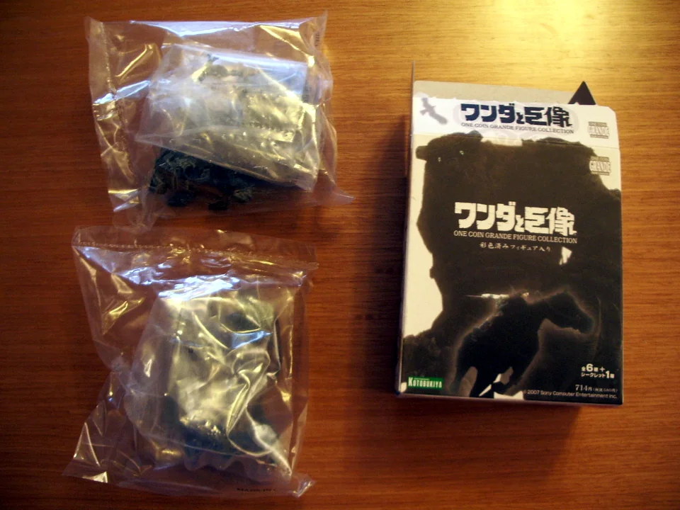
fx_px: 688
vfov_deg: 40.7
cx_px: 340
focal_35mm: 35
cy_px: 255
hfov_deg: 52.6
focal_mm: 5.8
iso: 200
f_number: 2.6
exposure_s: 1/15
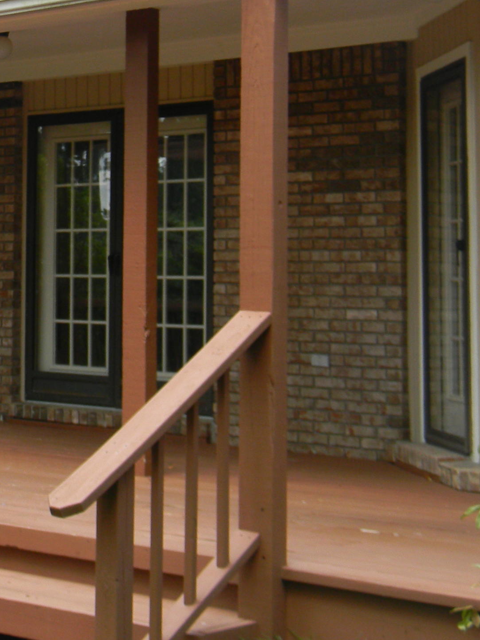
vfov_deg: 22.8
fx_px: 1572
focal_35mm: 85
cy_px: 168
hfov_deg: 16.5
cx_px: -136
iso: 80
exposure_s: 1/95.2
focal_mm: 7.3
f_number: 3.8
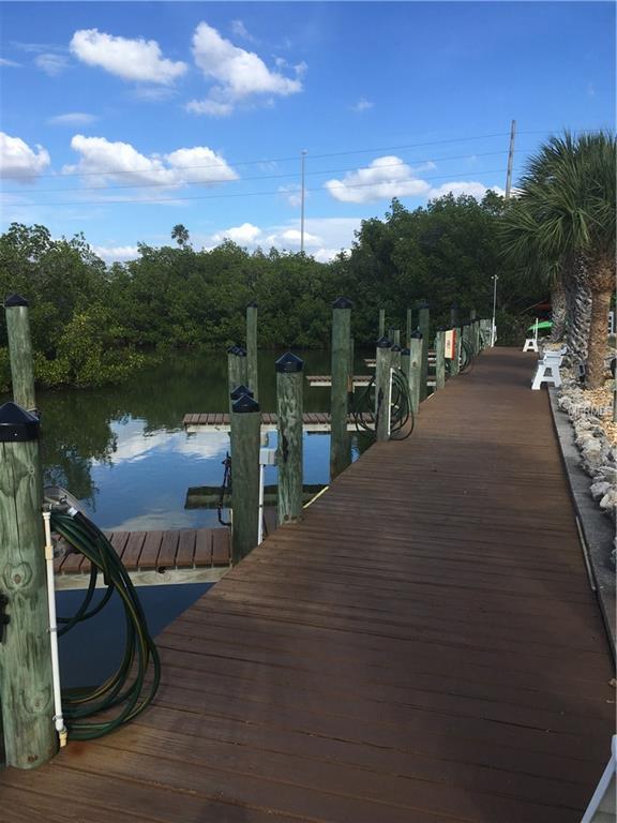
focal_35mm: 29
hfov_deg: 48.2
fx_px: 689
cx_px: 308
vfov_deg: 61.7
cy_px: 412
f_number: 2.2
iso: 25
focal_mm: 4.15
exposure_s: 1/1425
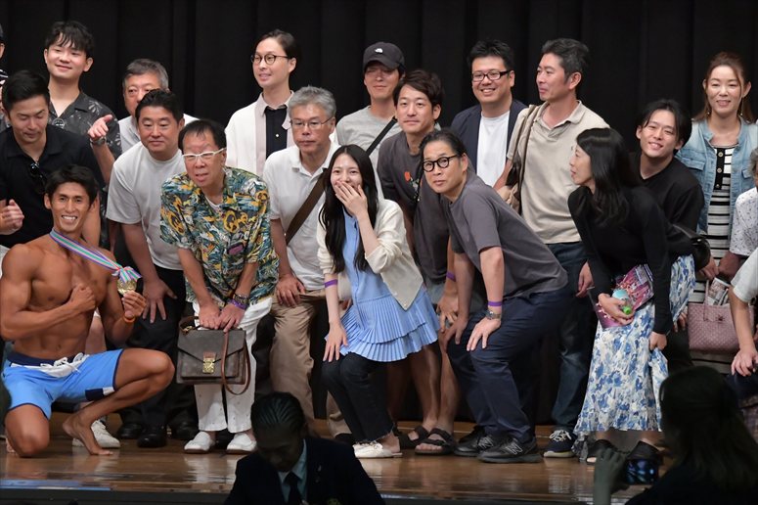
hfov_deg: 9.2
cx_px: 379
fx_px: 4735
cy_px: 252
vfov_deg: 6.1
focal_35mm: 225
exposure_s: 1/400
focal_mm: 150
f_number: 5.6
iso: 6400
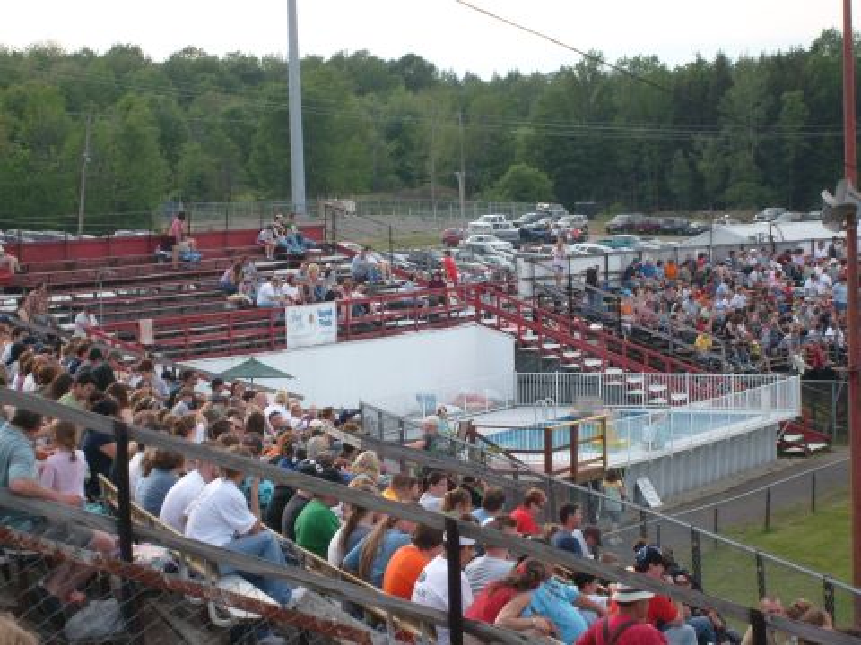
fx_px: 2637
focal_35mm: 106
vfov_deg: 14.0
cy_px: 322
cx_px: 430
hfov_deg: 18.5
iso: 80
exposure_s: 1/250
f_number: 4.9
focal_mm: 17.4
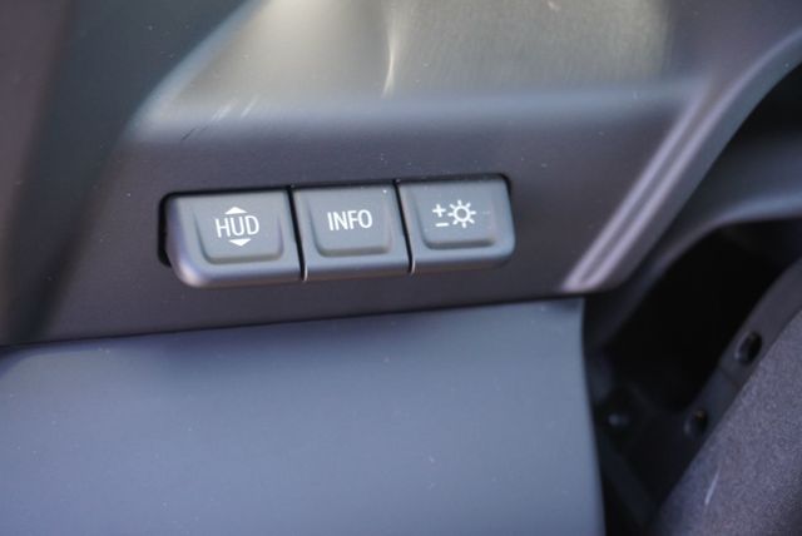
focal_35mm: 56
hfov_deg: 35.9
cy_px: 268
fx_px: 1238
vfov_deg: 24.5
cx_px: 401
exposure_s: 1/60
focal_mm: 37
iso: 1000
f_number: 5.6
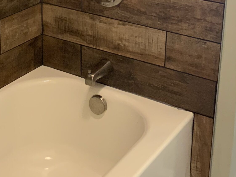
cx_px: 94
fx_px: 539
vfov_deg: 18.1
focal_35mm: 79
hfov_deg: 24.7
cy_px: -12
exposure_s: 1/60
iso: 125
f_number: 1.8
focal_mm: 3
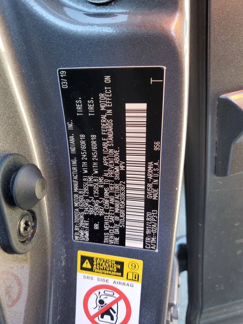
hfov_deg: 53.1
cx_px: 122
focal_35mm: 26
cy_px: 162
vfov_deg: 67.3
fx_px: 243
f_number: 1.5
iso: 50
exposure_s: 1/60.2
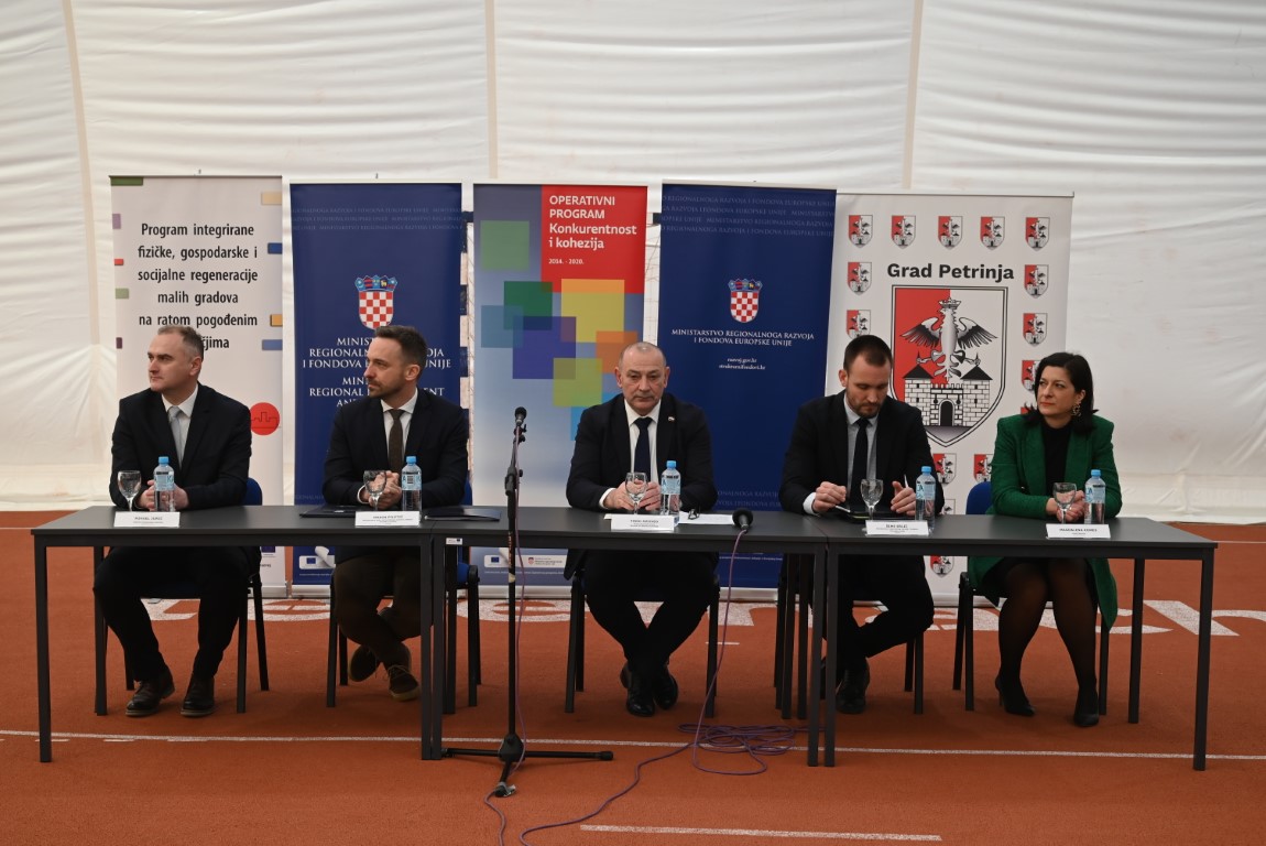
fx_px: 1759
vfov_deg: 27.0
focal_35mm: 50
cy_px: 423
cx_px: 633
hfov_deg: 39.6
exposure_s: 1/125
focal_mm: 50
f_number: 5.6
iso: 640
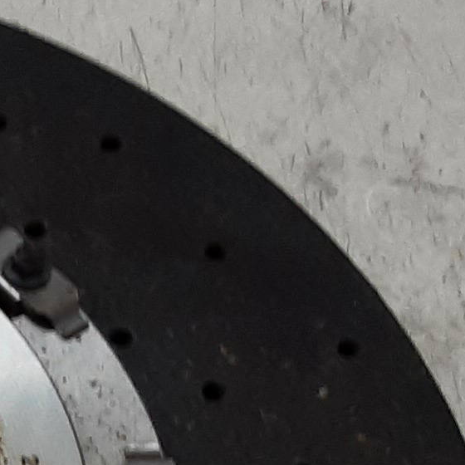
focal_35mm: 139
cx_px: -466
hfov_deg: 11.3
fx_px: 2112
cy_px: 786
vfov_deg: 11.8
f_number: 1.9
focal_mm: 2.91
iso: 50
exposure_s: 1/50
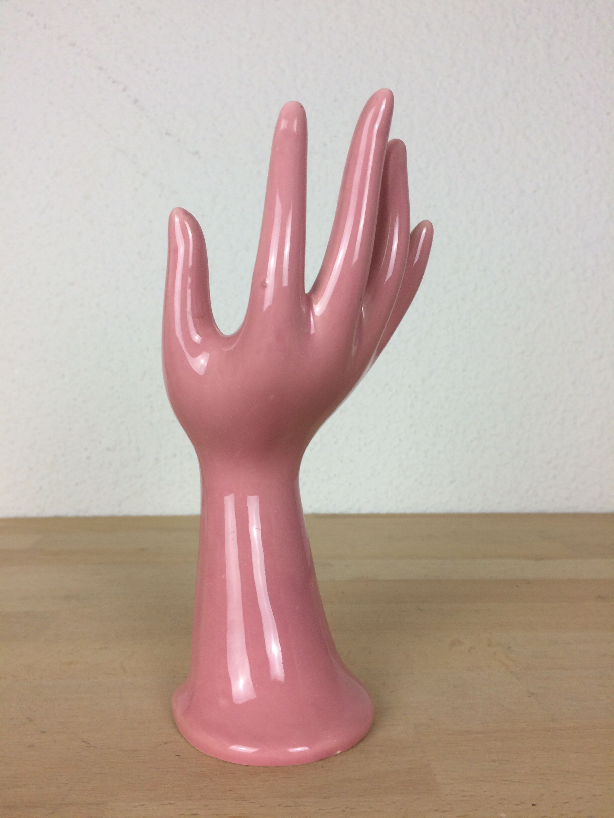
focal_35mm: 29
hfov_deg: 48.2
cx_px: 307
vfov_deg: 61.7
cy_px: 409
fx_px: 686
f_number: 2.2
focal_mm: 4.15
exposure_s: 1/100
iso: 64
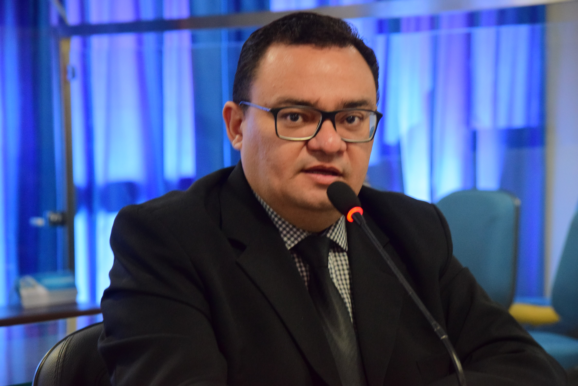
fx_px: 2650
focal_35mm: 165
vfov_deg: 8.3
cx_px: 289
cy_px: 193
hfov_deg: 12.4
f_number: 5.3
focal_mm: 110
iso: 1600
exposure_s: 1/60
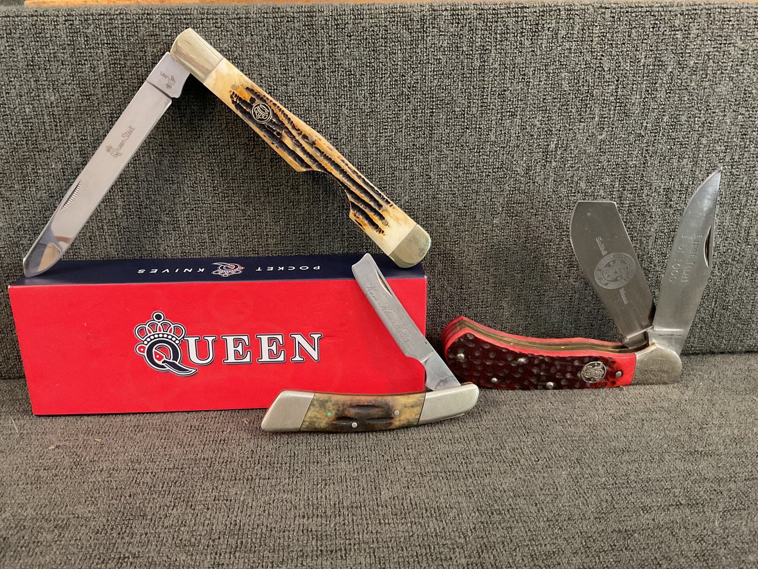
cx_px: 379
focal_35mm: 29
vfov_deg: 48.2
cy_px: 284
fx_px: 635
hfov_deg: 61.7
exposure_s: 1/30
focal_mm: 3
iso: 250
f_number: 1.8
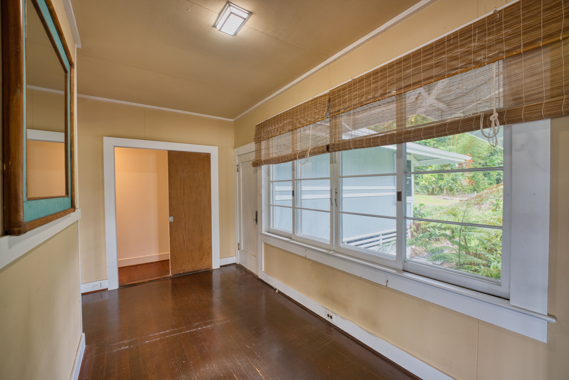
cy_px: 190
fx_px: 221
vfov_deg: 81.2
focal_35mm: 14
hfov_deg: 104.2
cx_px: 284
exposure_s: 1/8
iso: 50
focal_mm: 14
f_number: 4
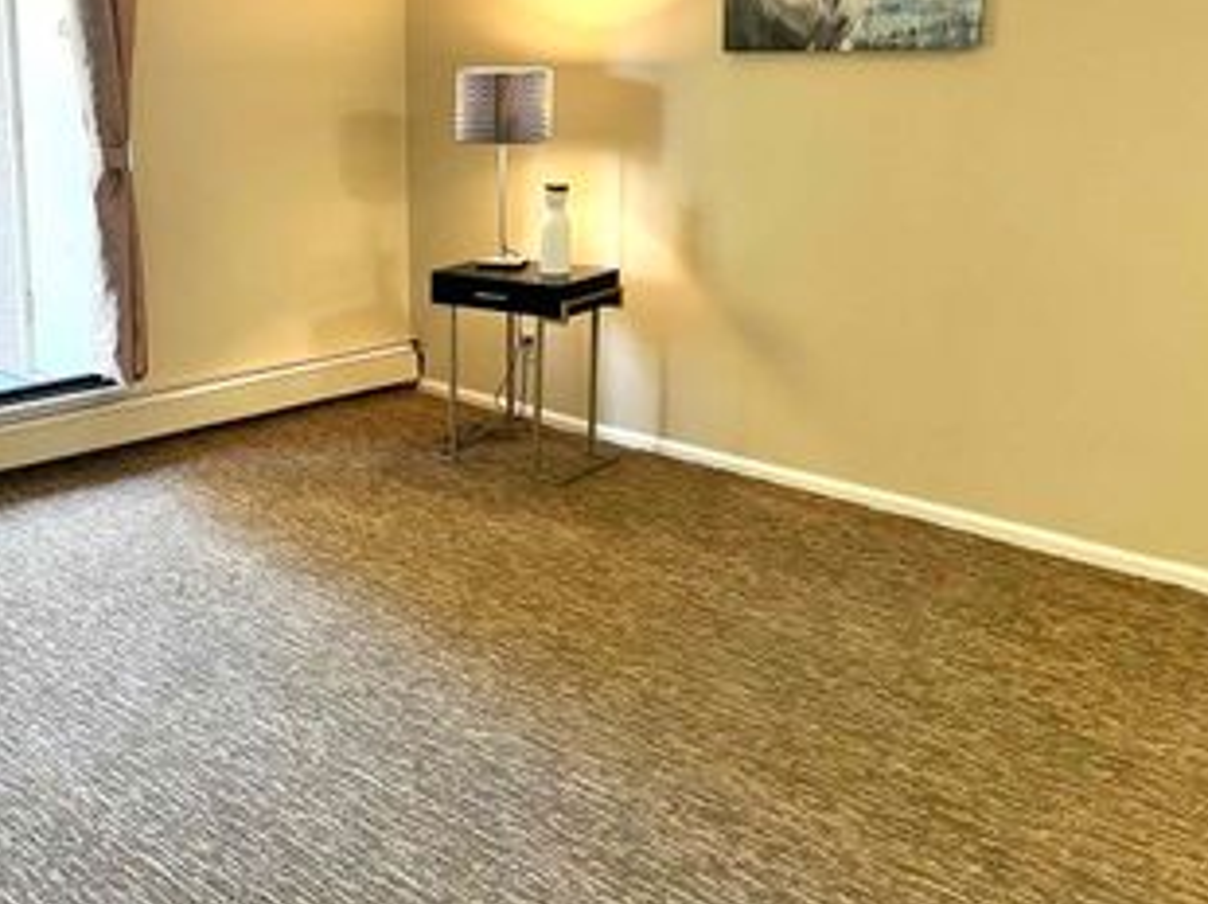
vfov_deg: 33.9
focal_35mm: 42
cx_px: 284
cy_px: 279
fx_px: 1465
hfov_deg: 43.2
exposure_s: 1/60
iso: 125
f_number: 1.6
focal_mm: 5.1
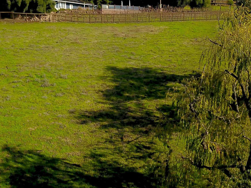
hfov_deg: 41.2
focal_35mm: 46
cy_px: 108
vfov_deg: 31.5
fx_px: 334
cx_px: 113
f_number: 2.2
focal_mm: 4.73
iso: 100
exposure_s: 1/1575
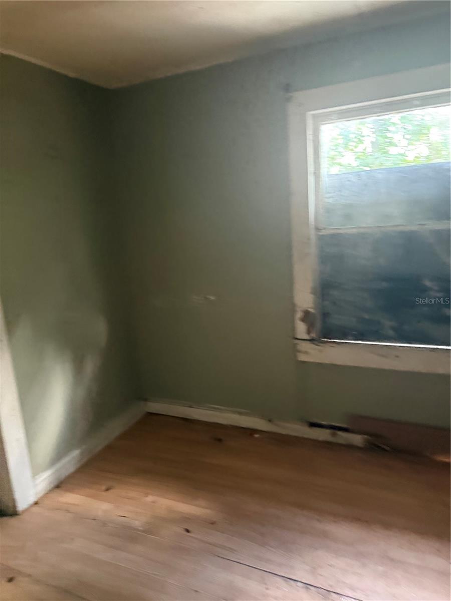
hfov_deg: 56.8
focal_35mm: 24
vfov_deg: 71.6
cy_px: 300
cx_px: 226
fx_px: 417
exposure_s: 1/40
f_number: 1.78
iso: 1000
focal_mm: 6.76
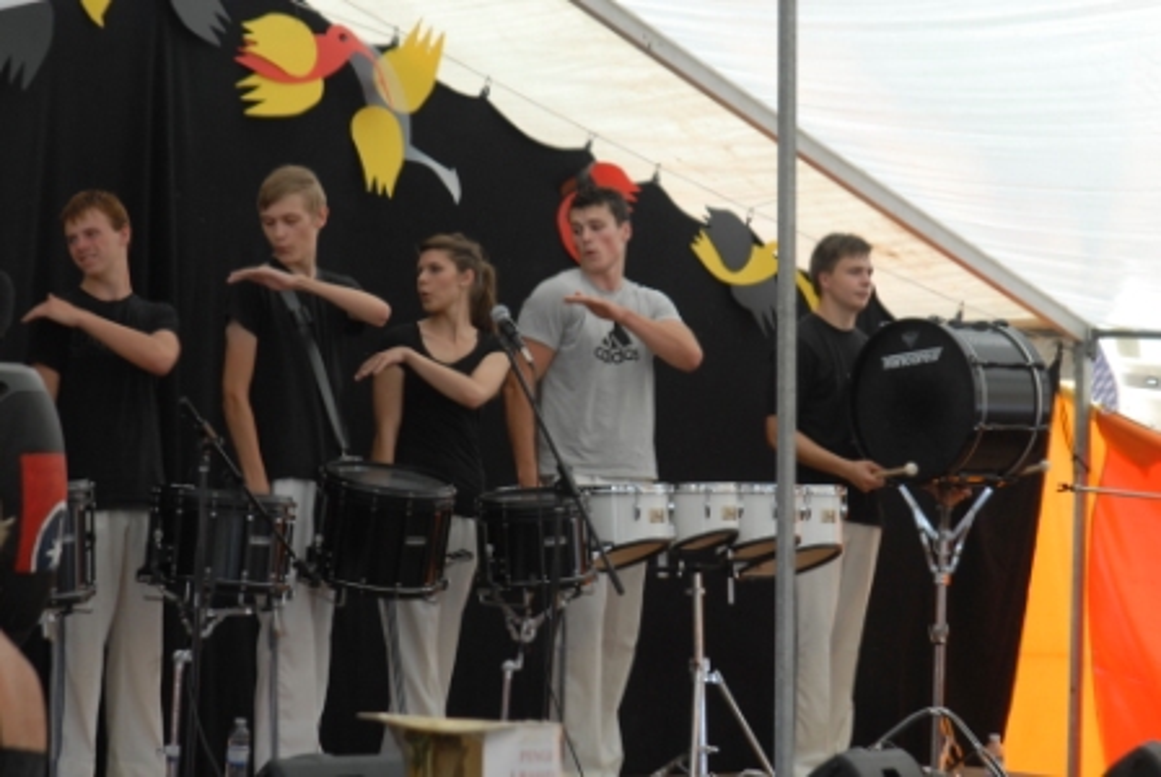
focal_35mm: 180
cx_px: 580
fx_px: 5813
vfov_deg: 7.7
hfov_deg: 11.4
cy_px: 388
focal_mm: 120
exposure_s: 1/160
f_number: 6.3
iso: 400
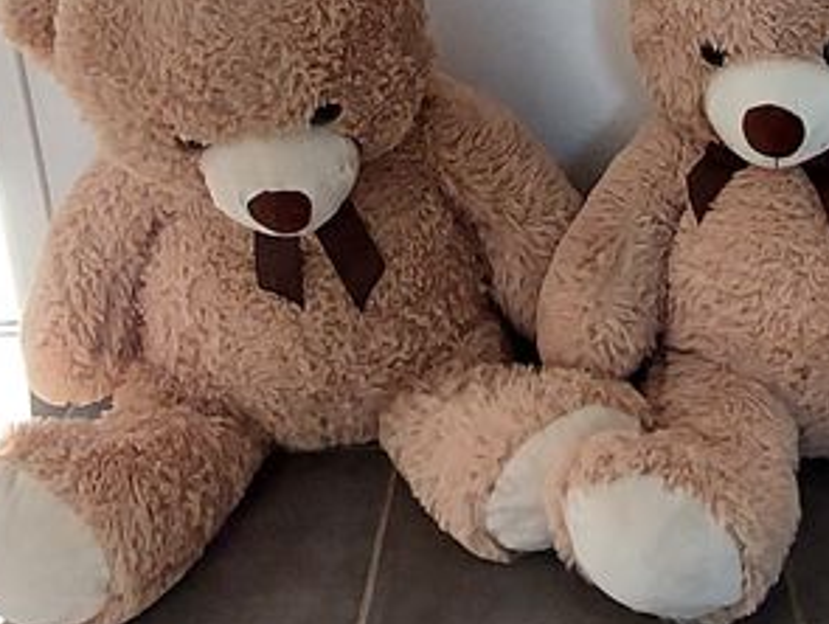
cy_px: 73
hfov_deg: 41.3
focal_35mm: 44
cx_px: 646
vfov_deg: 31.5
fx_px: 1055
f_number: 2.2
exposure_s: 1/50
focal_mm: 1.42
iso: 250
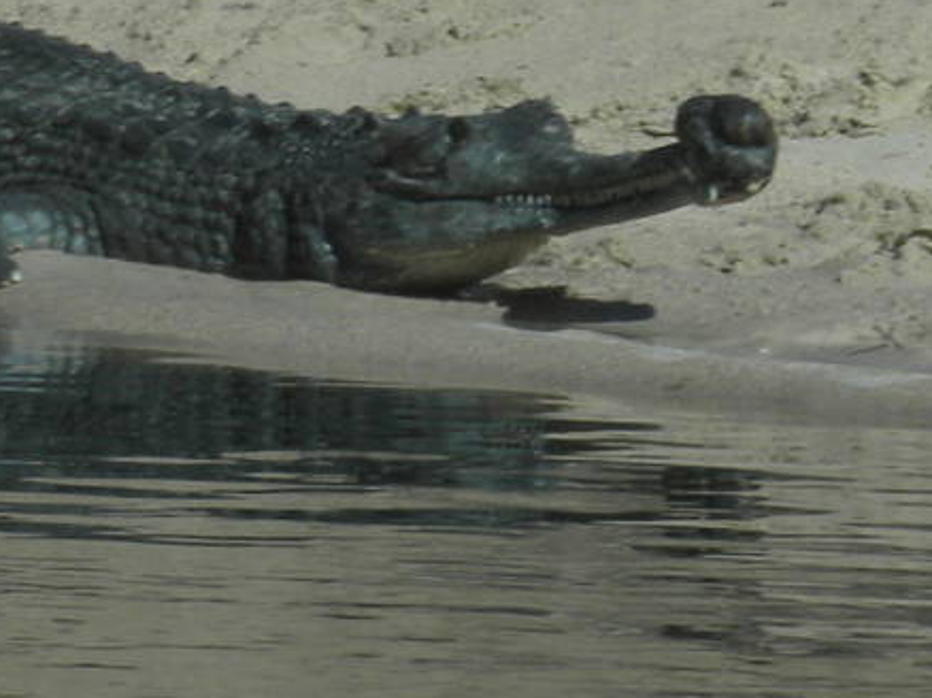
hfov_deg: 4.5
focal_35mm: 435
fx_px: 11706
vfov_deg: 3.4
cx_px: -215
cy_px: 228
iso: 64
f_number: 14
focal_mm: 21
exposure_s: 1/95
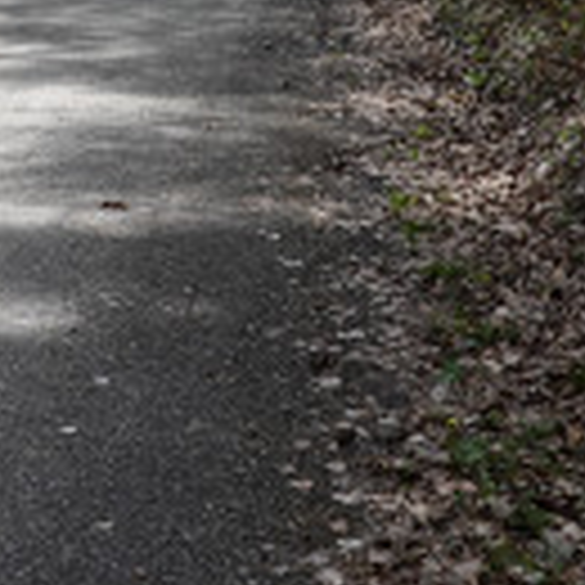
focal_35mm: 95
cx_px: -76
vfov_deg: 17.5
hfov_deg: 17.6
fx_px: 1816
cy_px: -92
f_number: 4
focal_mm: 10.83
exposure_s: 1/400
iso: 125
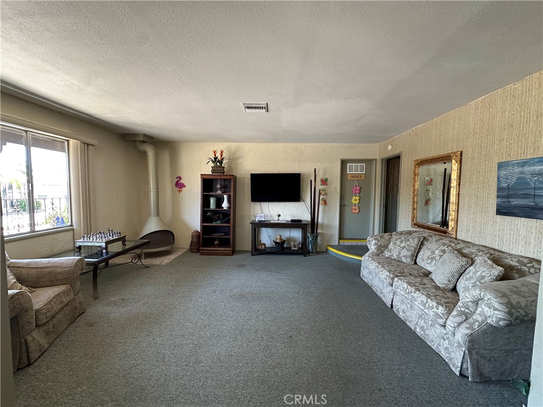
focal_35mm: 14
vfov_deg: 85.7
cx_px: 272
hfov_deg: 102.1
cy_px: 204
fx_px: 220
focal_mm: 2.22
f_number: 2.2
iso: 250
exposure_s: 1/99
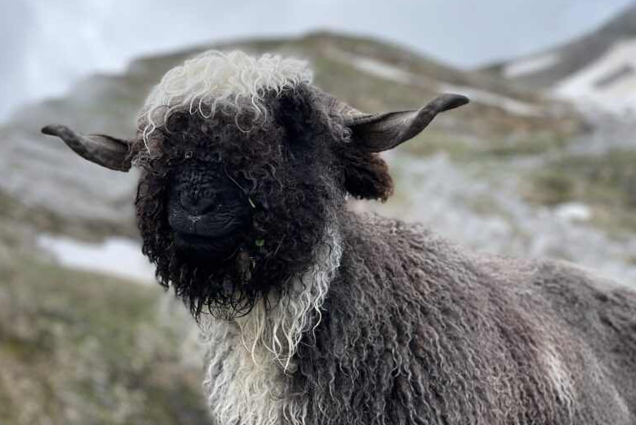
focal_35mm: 67
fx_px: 1184
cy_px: 191
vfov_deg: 20.3
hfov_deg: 30.1
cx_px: 317
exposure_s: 1/279
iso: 20
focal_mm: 7.5
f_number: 2.2
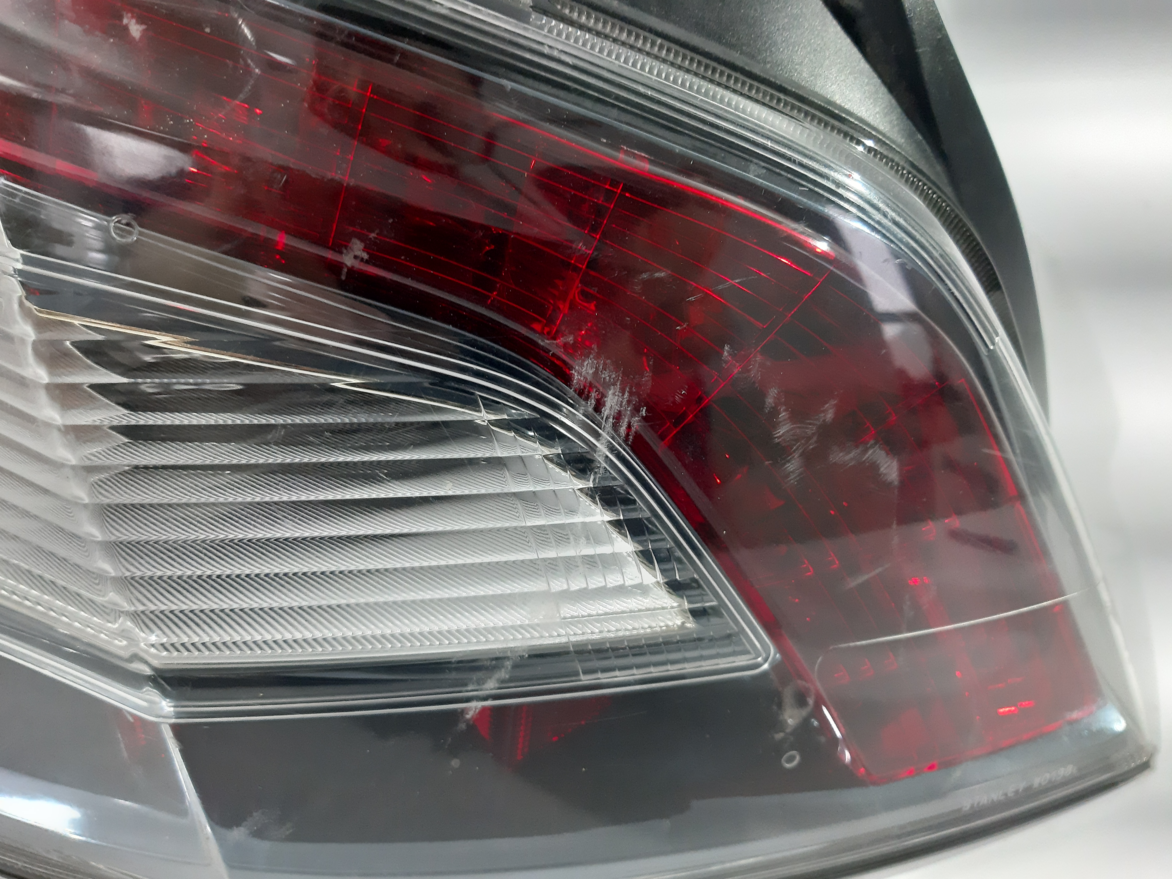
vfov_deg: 51.4
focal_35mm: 27
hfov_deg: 65.3
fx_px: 914
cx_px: 586
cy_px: 440
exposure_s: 1/50
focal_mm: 3.93
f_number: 1.7
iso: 400
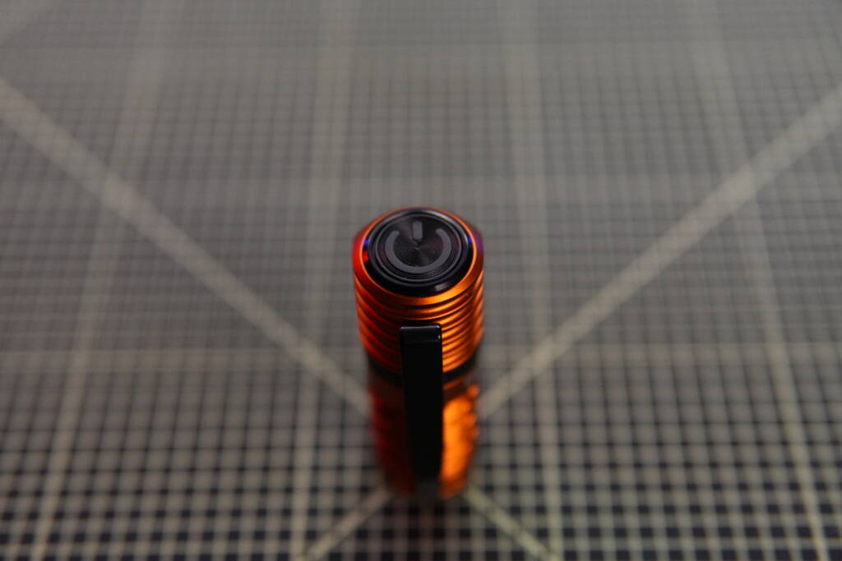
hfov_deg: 43.6
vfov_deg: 29.9
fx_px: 1053
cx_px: 421
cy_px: 280
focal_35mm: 45
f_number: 2
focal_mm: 30
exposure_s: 1/160
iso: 2500
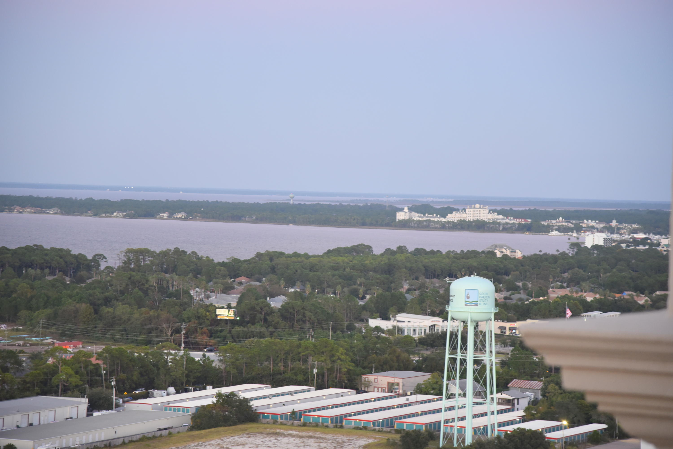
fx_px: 2244
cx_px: 336
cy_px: 224
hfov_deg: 17.1
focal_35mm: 120
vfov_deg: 11.4
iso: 1600
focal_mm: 120
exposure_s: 1/125
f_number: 4
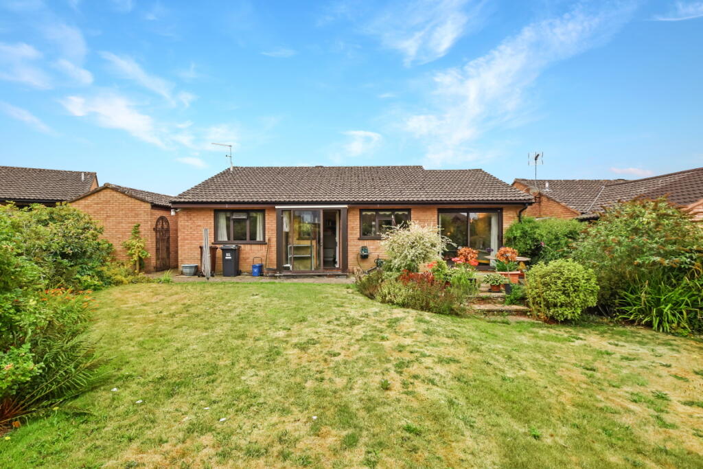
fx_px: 293
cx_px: 352
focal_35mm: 15
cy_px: 234
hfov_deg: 100.4
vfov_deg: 77.3
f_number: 8
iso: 125
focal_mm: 10
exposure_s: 1/250
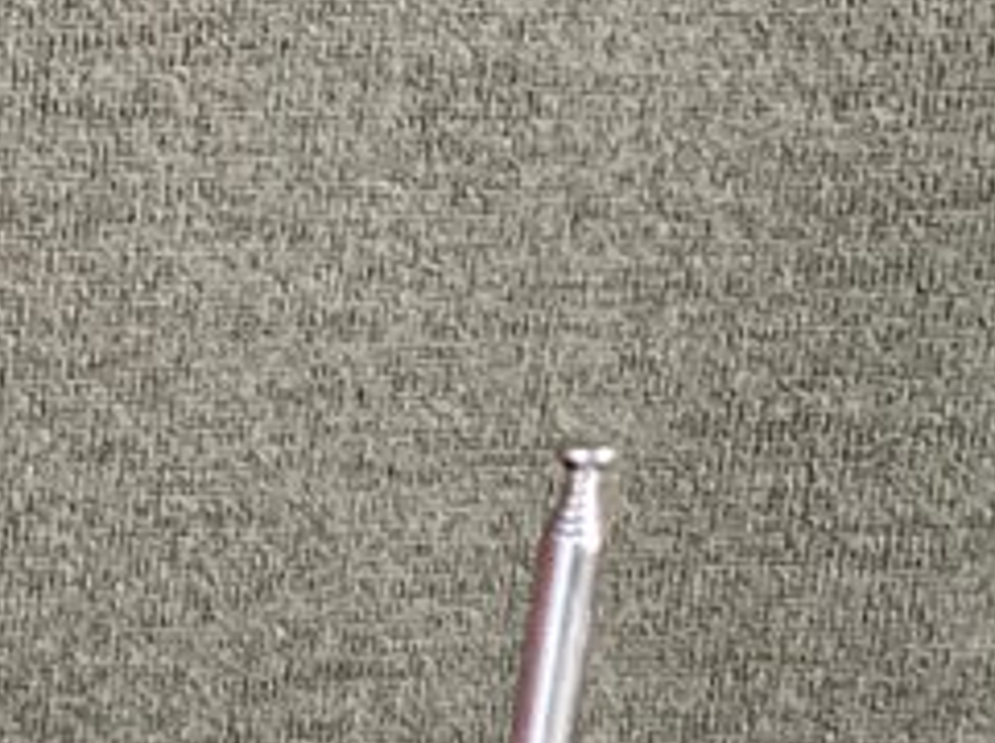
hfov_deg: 9.5
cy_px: 2132
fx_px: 5597
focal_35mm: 195
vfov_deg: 6.9
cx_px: -948
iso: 400
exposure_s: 1/60
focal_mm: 3.3
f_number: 2.4
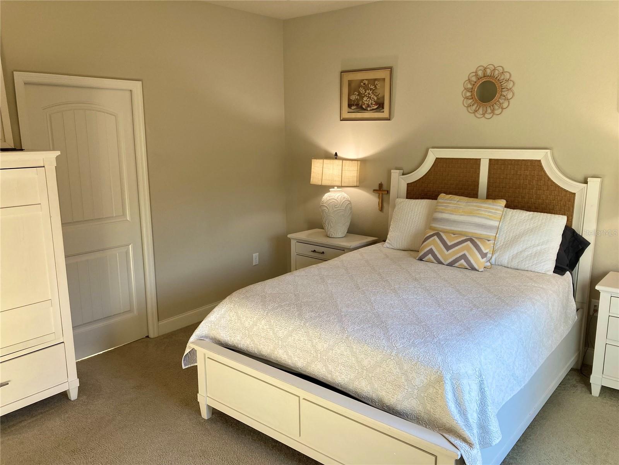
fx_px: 501
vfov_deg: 49.7
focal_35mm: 28
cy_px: 232
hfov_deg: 63.4
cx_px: 310
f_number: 1.8
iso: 40
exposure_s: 1/60
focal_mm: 3.99
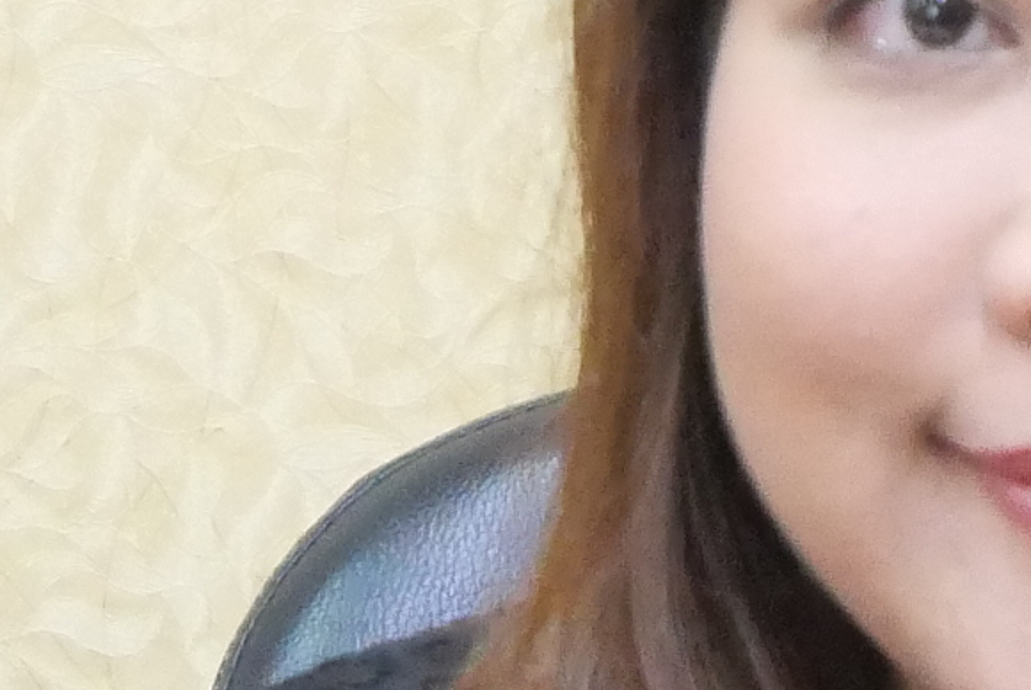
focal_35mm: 659
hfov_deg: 3.1
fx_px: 18892
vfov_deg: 2.1
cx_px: 1107
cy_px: 886
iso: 3200
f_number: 5.6
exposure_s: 1/15
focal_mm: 50
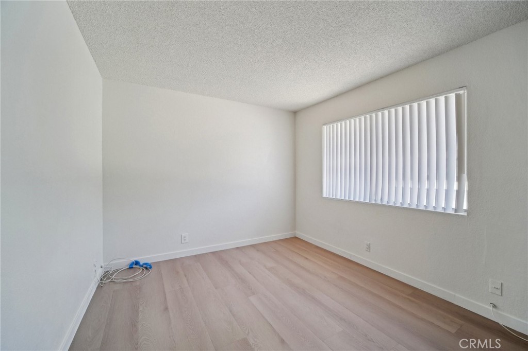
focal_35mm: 14
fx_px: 205
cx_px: 264
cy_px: 176
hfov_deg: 104.3
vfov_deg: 81.2
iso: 320
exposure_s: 1/25
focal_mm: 9
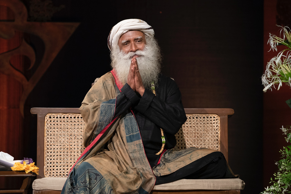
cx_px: 146
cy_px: 97
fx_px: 1326
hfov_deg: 12.5
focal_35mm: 164
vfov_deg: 8.4
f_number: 5.6
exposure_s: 1/200
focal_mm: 164
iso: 3200
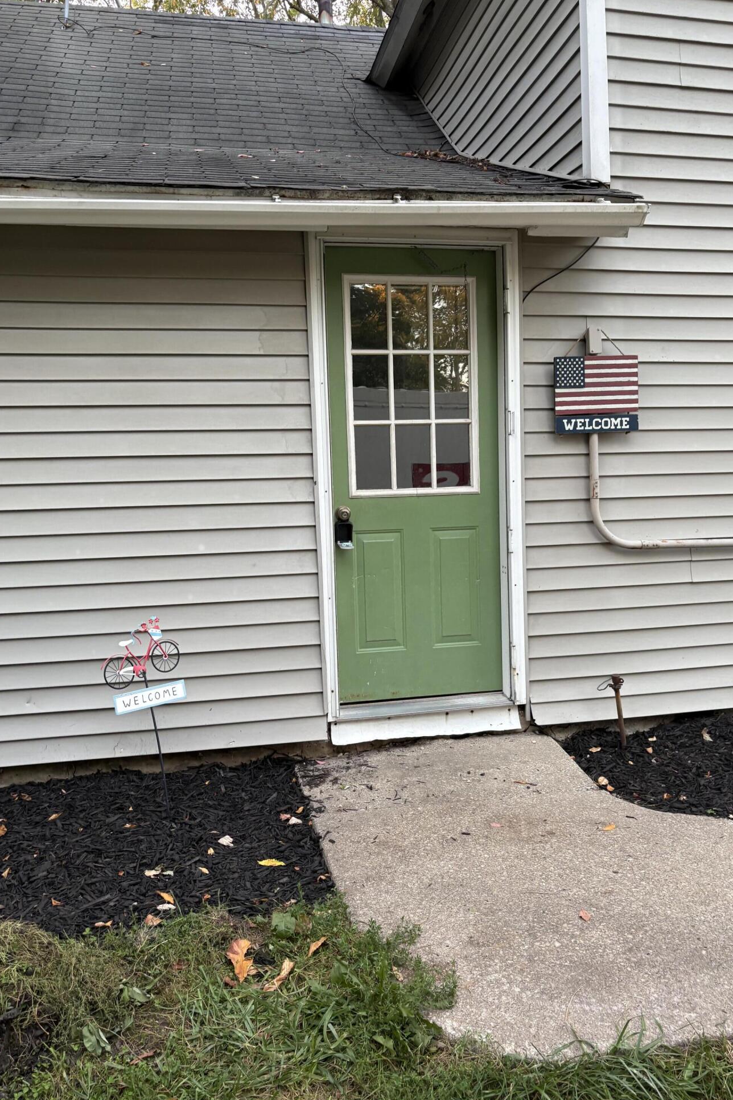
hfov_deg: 46.4
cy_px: 538
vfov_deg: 65.5
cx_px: 386
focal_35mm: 28
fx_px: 855
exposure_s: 1/105
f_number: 1.6
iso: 125
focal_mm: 5.96
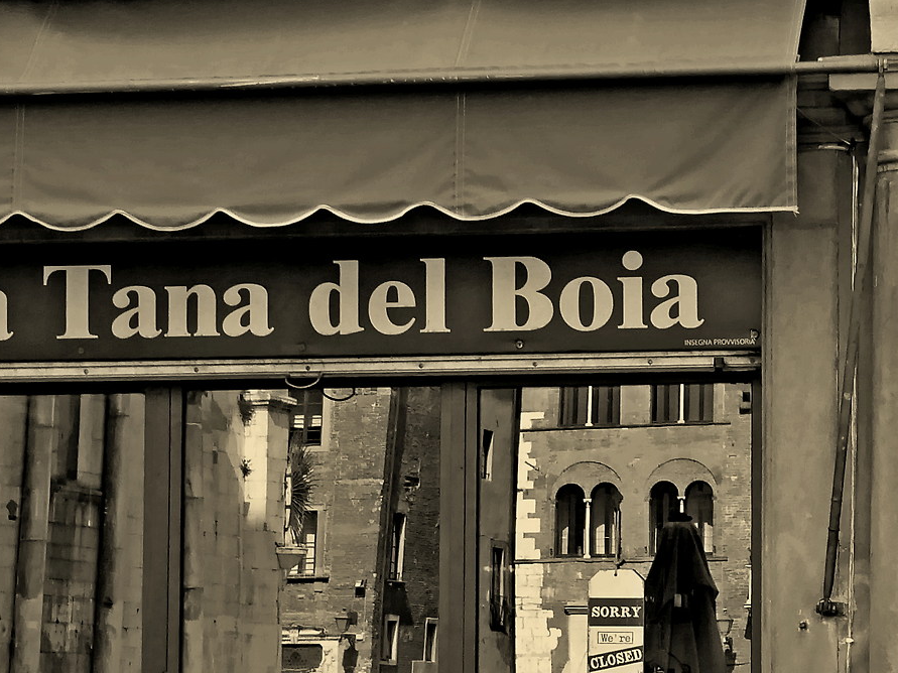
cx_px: 696
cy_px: 532
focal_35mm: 132
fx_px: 3424
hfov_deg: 14.9
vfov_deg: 11.2
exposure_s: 1/125
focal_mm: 8.4
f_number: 4
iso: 200
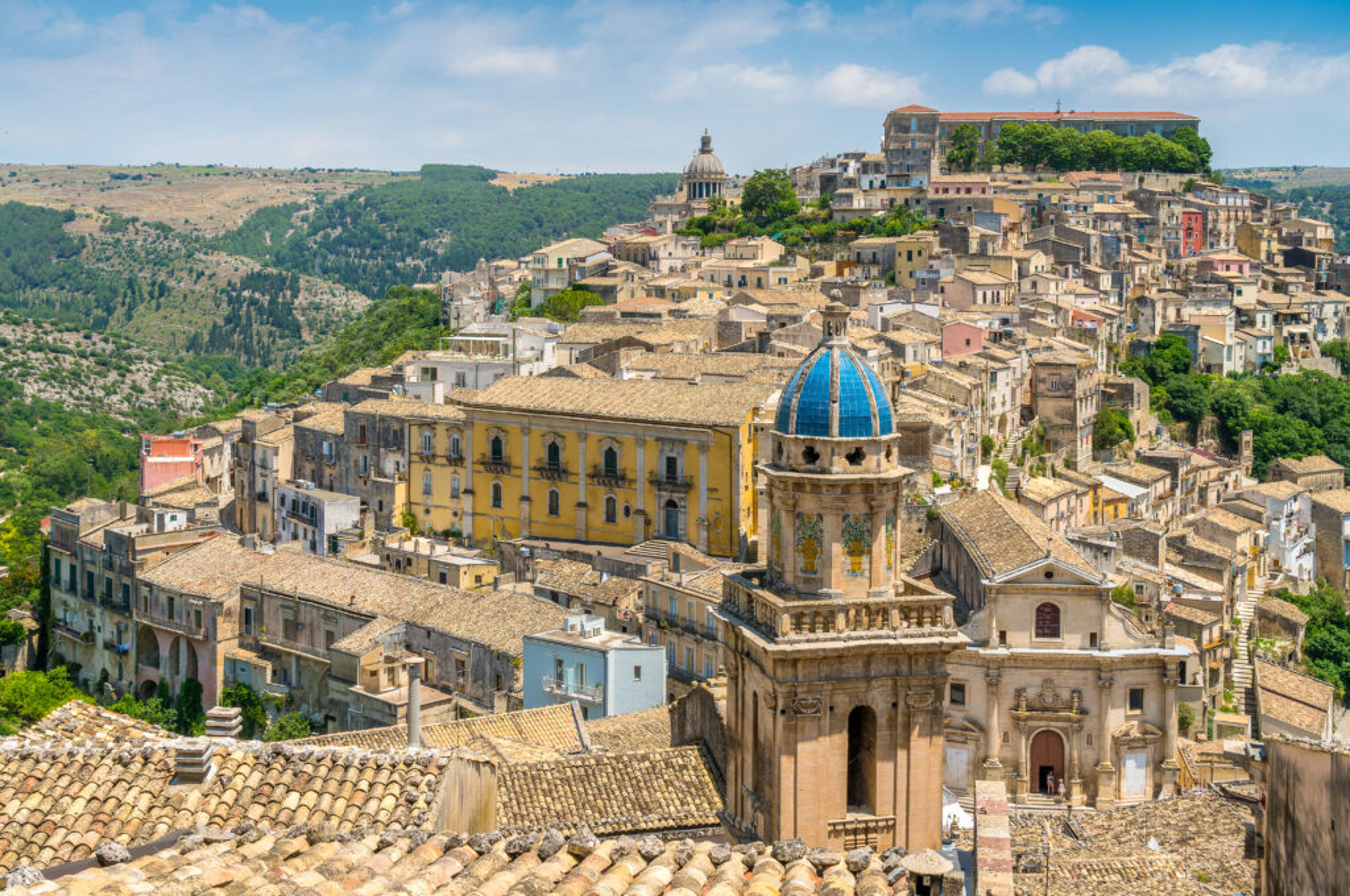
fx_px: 786
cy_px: 448
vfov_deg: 59.4
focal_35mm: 21
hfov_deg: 81.3
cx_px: 675
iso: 100
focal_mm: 14
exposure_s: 1/500
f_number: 9.5
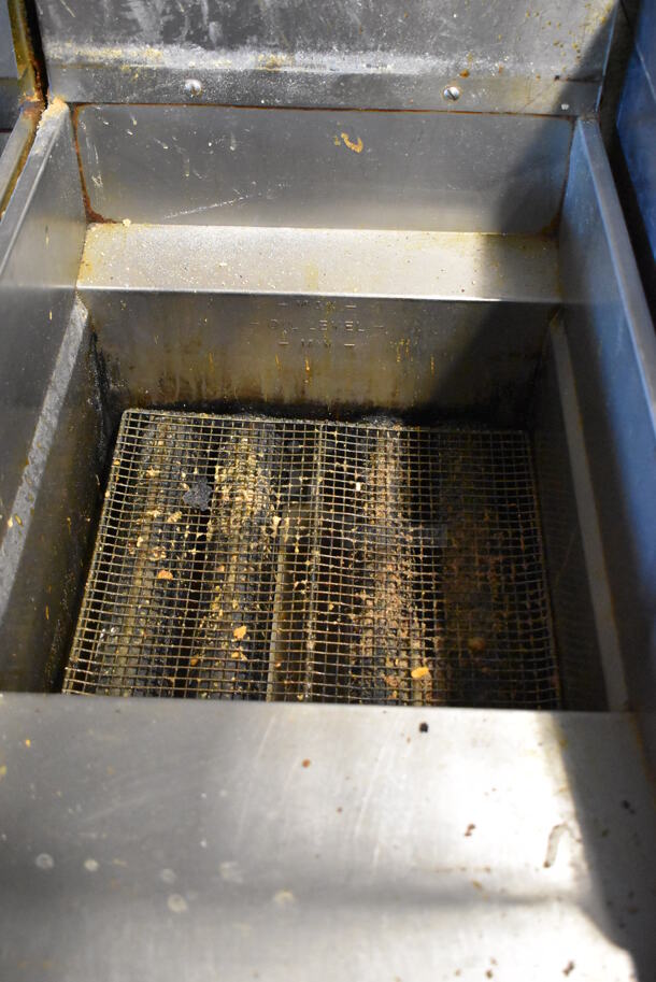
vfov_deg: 47.9
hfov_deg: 33.1
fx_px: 1105
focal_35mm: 40
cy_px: 491
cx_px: 328
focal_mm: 27
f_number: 4
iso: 8000
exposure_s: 1/125
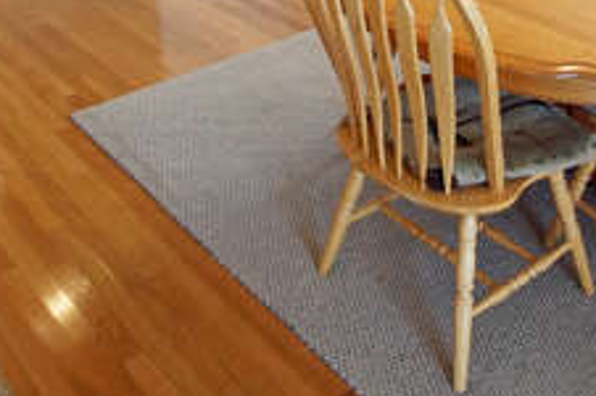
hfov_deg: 38.8
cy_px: -77
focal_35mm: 51
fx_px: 843
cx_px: 345
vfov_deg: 24.1
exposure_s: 1/60
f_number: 4
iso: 500
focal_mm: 10
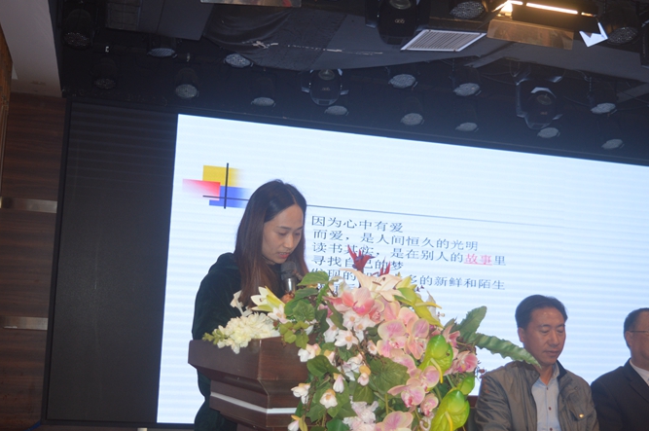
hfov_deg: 40.7
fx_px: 875
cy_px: 239
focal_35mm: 49
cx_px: 332
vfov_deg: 27.7
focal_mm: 27
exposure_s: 1/125
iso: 320
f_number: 4
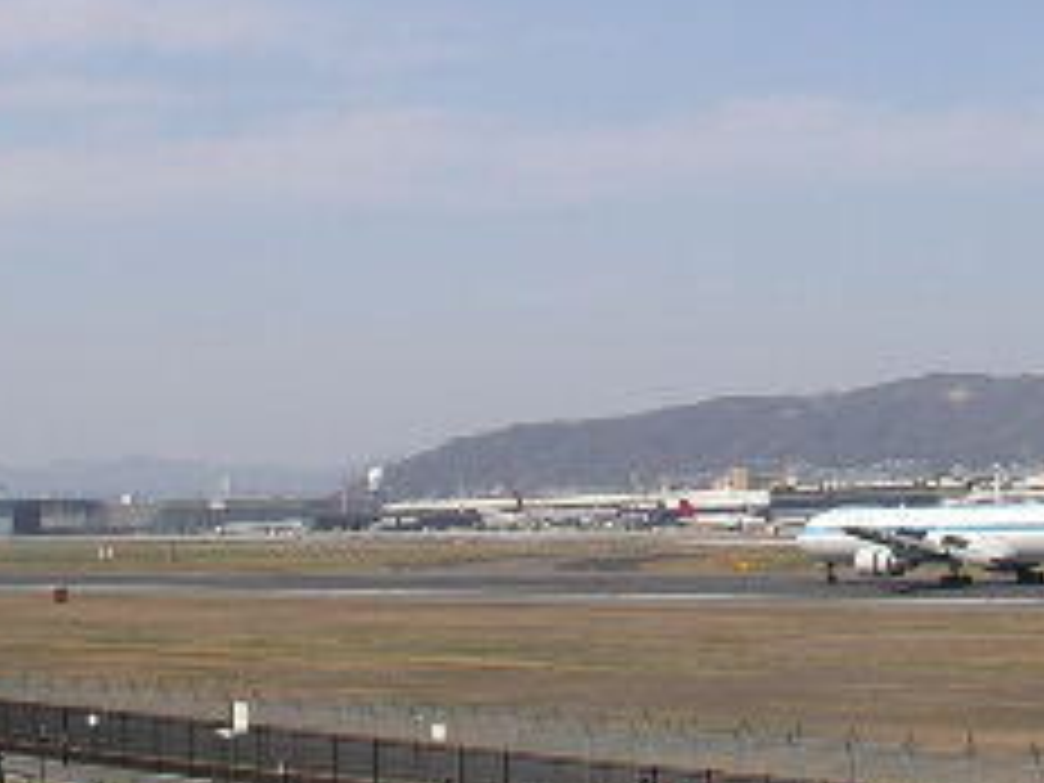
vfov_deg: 14.5
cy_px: 562
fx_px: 3076
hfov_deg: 19.3
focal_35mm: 102
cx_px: 590
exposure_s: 1/640
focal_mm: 5.7
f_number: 6.9
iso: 50
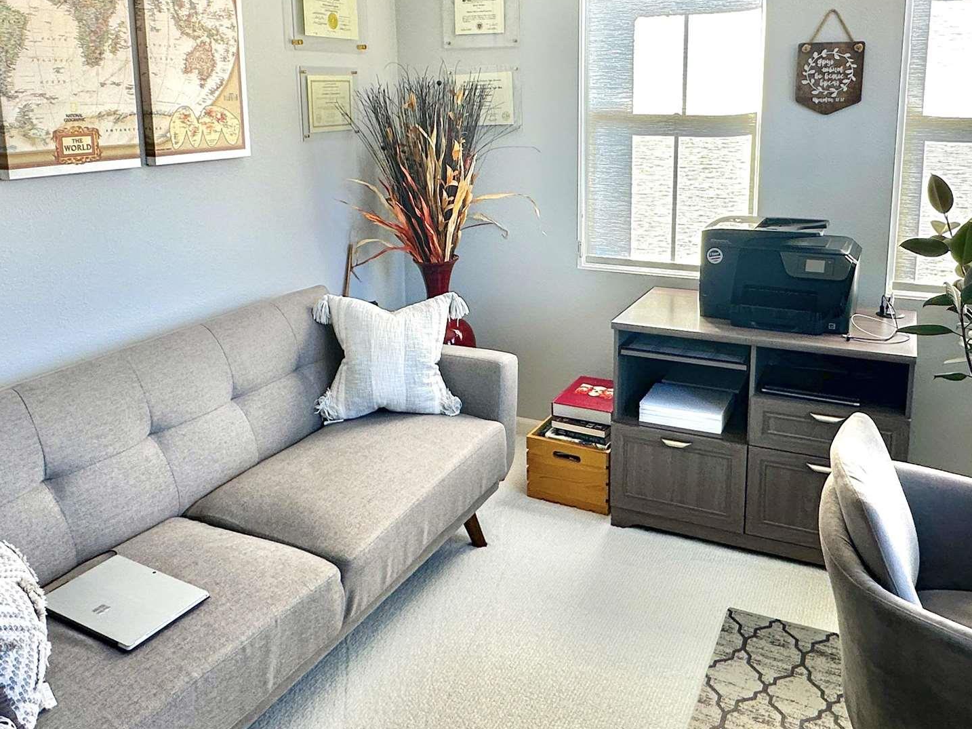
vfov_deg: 46.1
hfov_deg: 59.9
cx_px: 509
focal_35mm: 30
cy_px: 242
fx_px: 842
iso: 40
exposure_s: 1/110
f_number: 2.2
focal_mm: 2.22
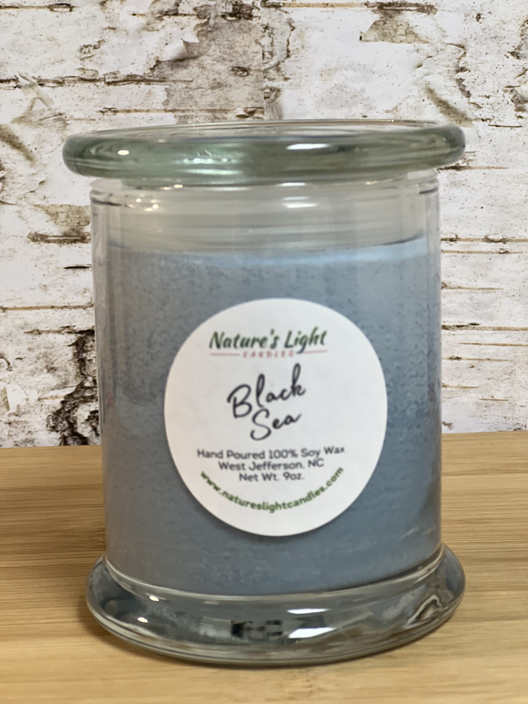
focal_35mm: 77
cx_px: 264
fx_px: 1566
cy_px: 352
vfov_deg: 25.3
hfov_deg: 19.1
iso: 125
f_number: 2.8
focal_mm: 9
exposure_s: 1/40
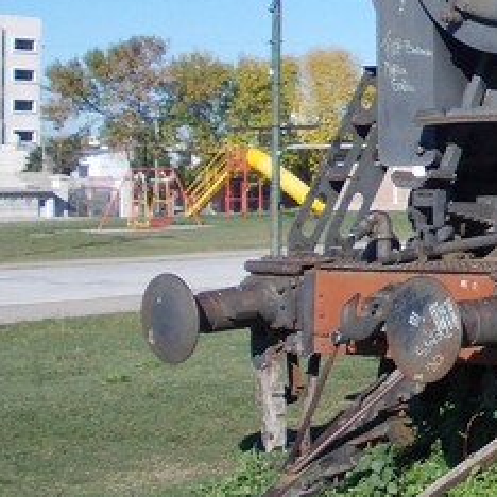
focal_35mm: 110
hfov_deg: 14.7
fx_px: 1787
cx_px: 762
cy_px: 85
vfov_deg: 15.7
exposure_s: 1/250
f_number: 6.2
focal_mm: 5.3
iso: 80
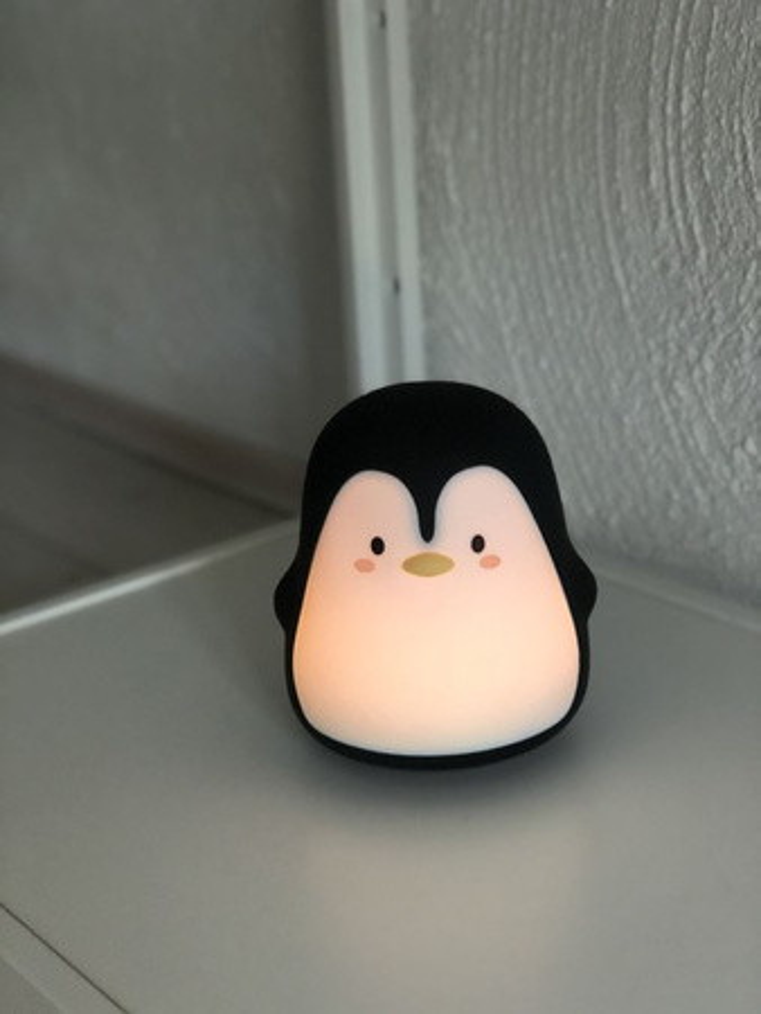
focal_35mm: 57
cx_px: 380
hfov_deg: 25.7
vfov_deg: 33.8
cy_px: 507
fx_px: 1669
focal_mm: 6.6
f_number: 2.8
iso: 500
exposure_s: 1/30
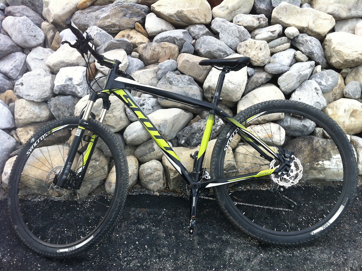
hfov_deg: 52.7
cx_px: 181
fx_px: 366
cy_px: 136
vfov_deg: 40.6
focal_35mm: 35
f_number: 2.8
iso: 80
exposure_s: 1/156
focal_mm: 3.85
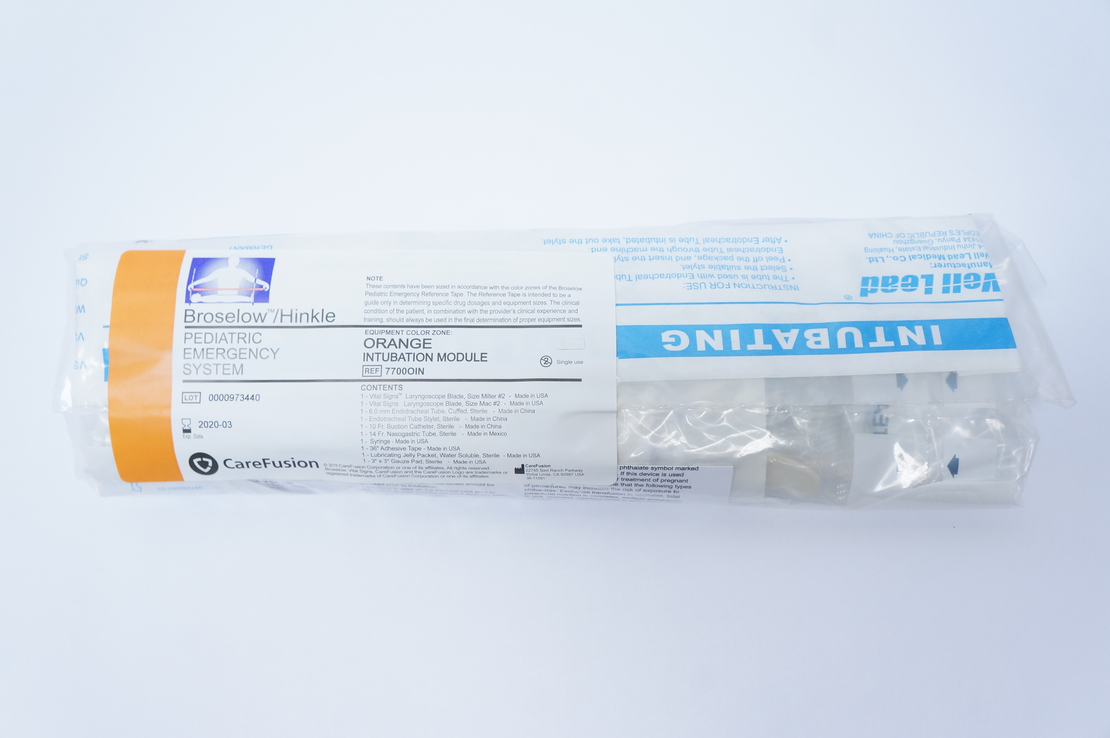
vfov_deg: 43.5
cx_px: 555
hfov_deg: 62.0
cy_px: 369
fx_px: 924
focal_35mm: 30
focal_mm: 20
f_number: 6.3
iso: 800
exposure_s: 1/50
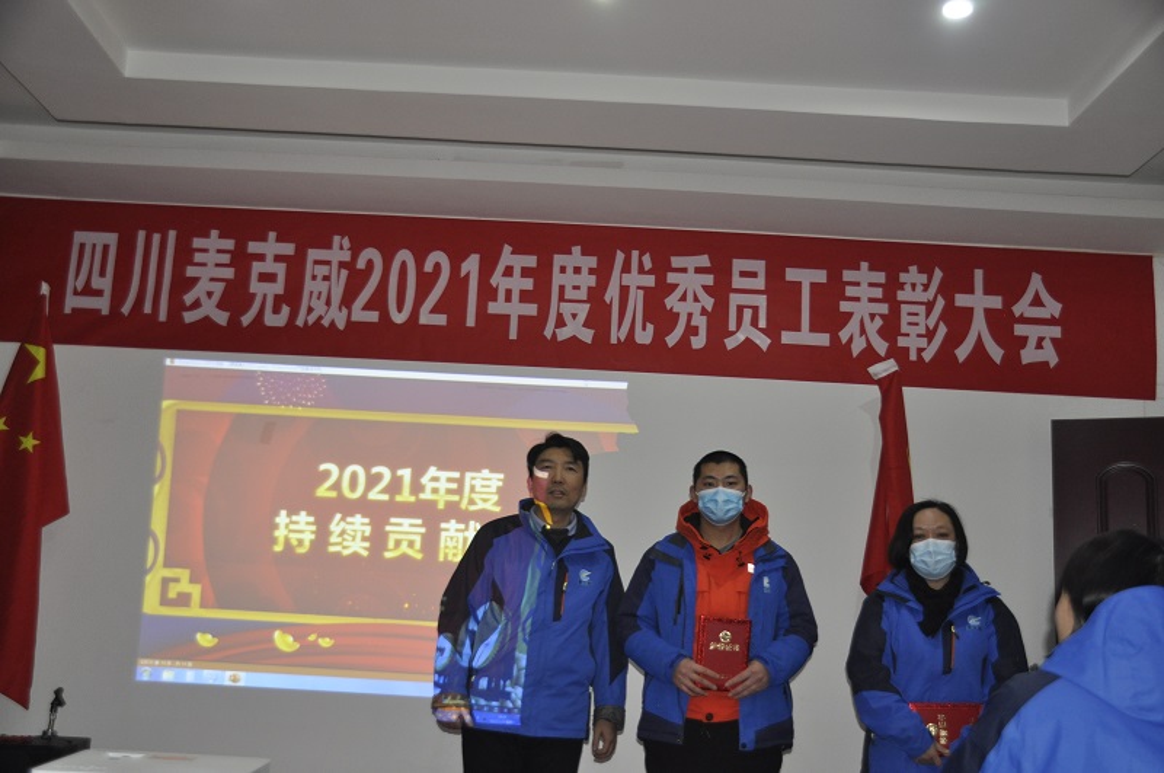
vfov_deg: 35.4
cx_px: 582
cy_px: 386
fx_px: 1211
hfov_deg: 51.3
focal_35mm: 38
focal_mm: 25
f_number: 4
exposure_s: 1/60
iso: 800
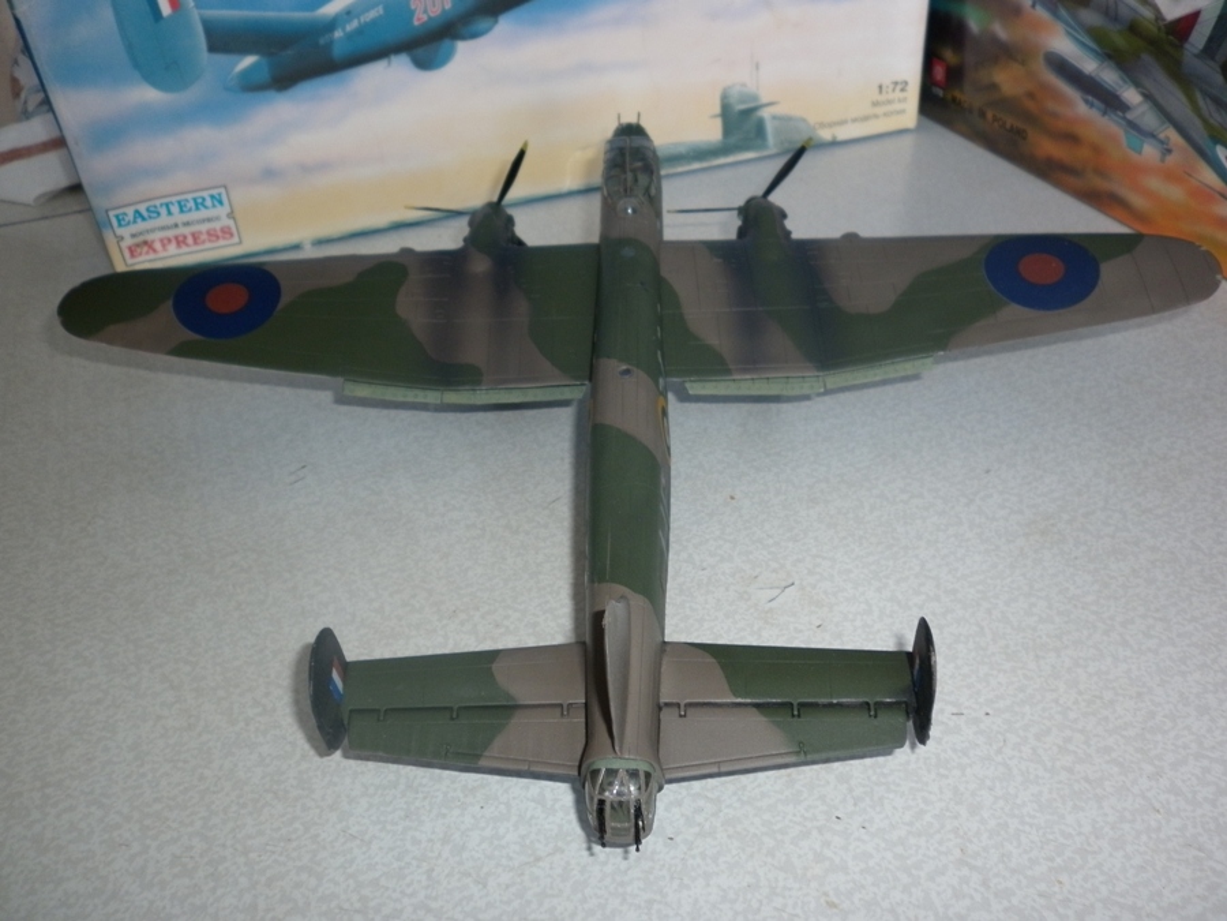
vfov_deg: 49.7
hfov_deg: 63.4
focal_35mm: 28
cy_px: 460
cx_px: 614
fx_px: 992
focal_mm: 5
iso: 80
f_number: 2.8
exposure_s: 1/30
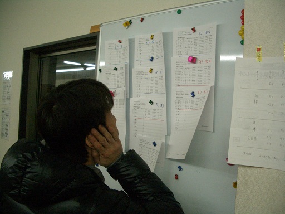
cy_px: 107
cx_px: 142
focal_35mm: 35
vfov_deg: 40.7
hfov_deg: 52.6
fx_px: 288
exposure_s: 1/80
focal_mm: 5.8
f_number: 2.6
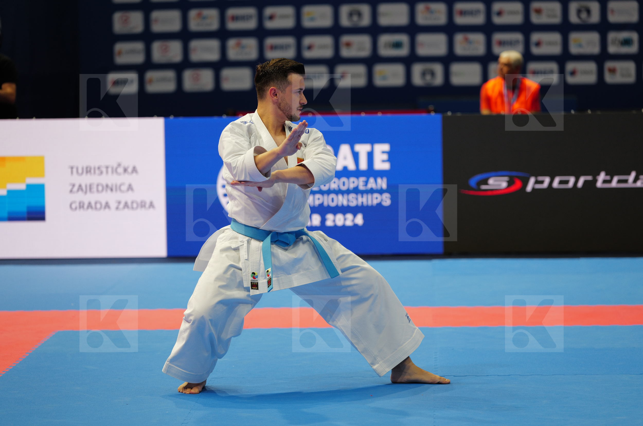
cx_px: 322
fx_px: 2443
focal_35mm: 137
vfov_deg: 10.0
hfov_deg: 15.0
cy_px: 213
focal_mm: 137
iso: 800
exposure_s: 1/500
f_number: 2.8
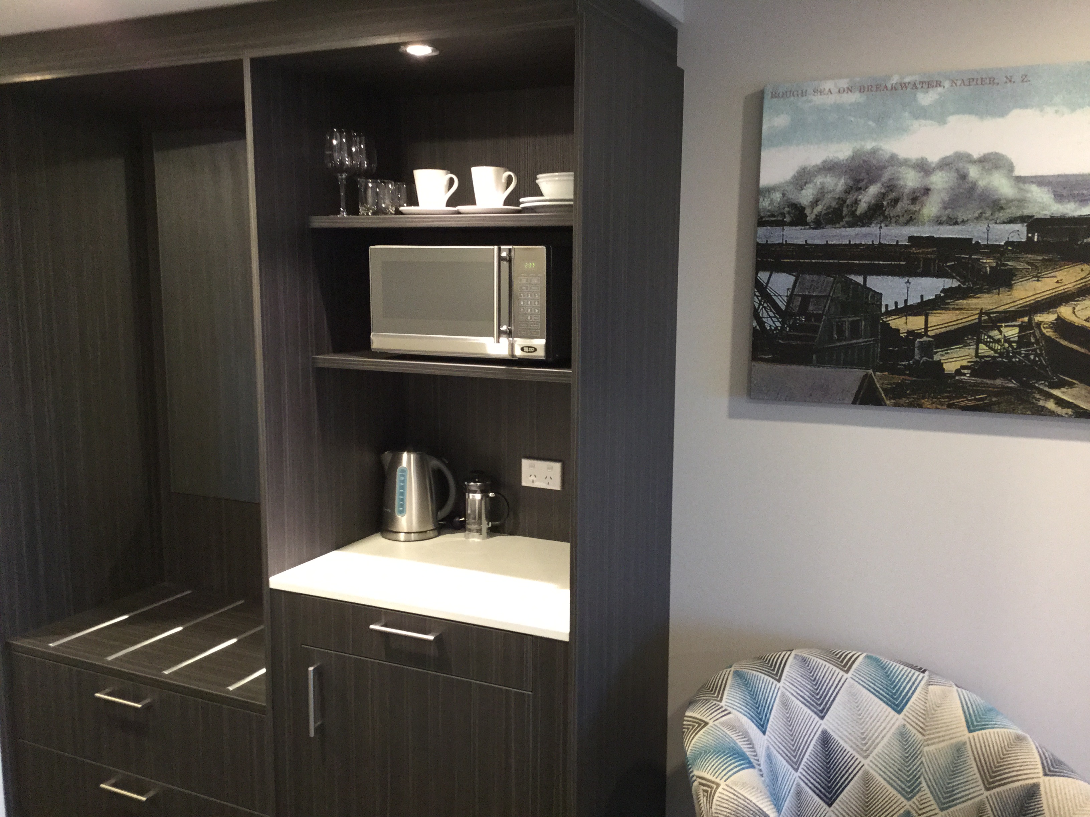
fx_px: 976
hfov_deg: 58.4
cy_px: 408
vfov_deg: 45.4
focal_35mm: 31
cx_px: 545
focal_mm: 3.3
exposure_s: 1/20
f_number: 2.4
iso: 200
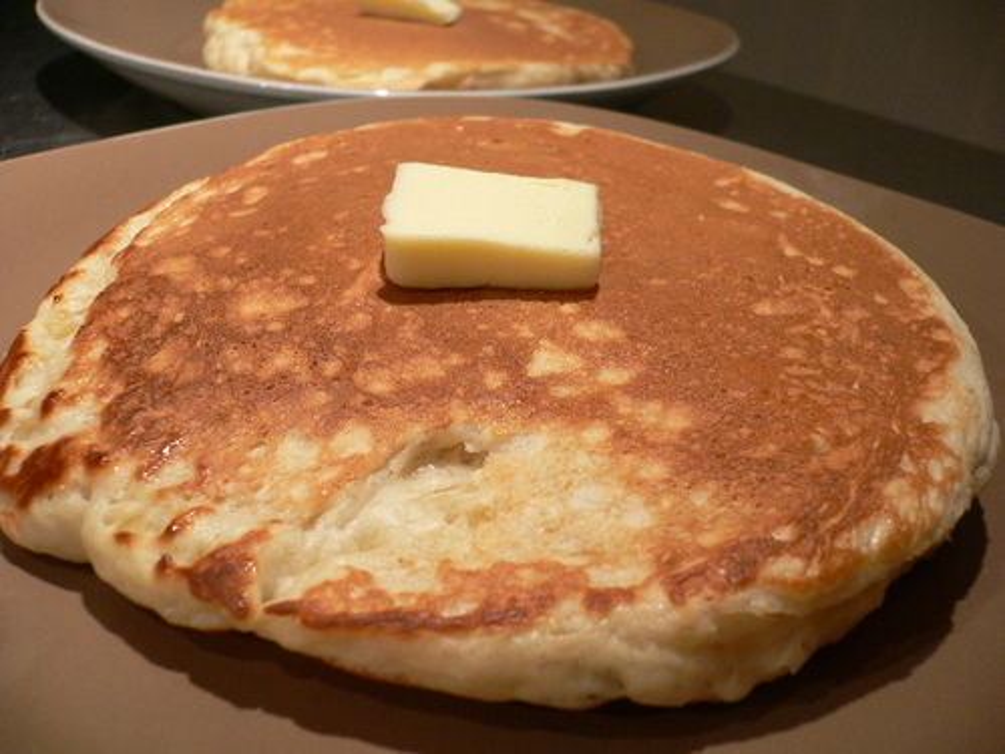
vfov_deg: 40.7
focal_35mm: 35
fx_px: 1016
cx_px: 502
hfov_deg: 52.6
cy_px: 377
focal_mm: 5.8
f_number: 2.8
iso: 100
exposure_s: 1/40
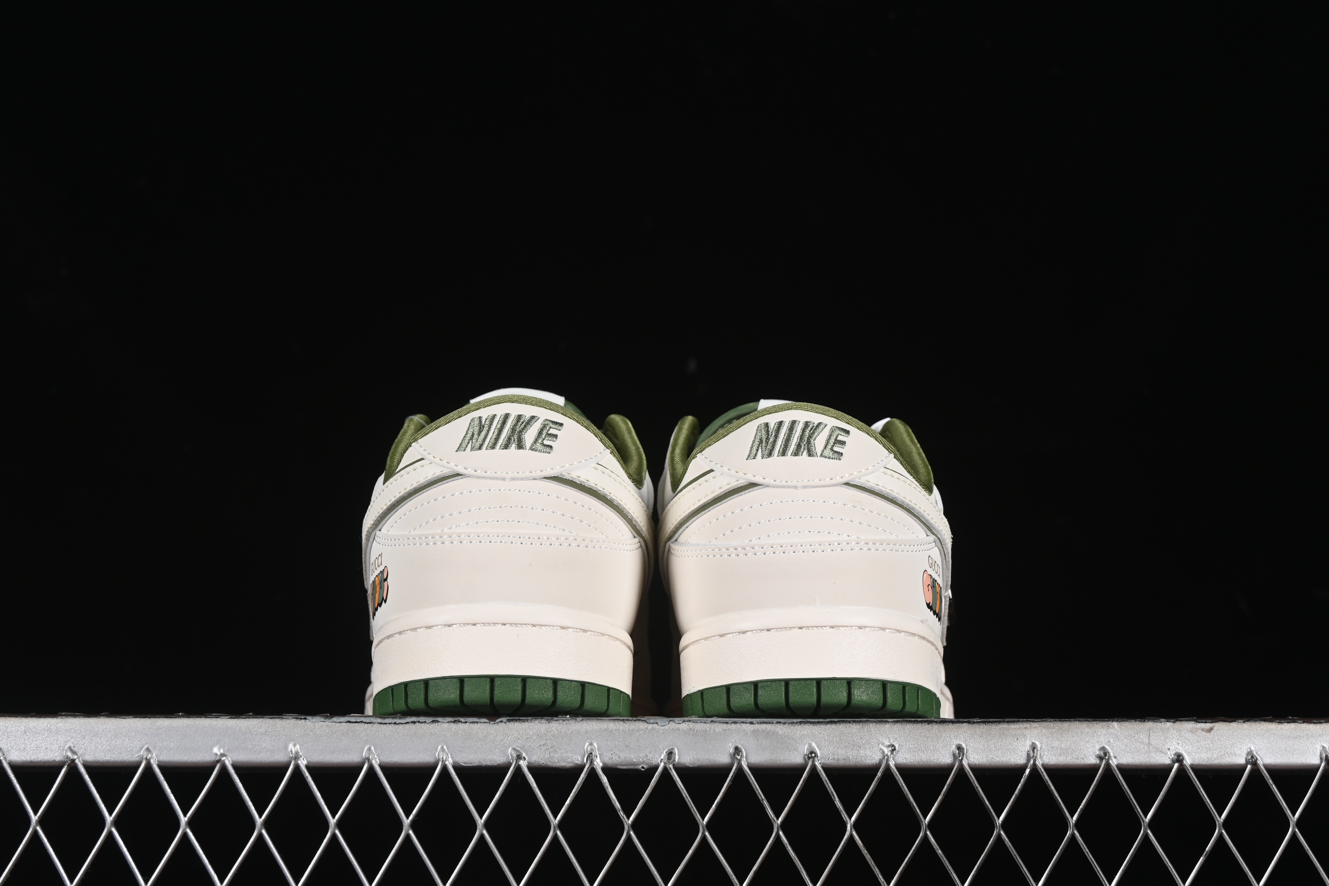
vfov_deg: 18.2
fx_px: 2769
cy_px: 443
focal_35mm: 75
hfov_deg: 27.0
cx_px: 664
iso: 160
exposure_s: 1/100
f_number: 8
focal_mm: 50
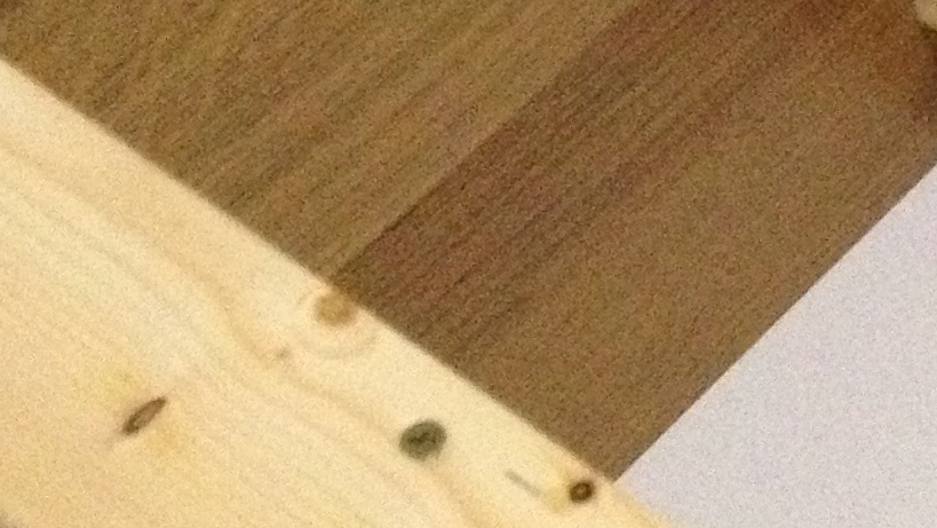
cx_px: 1045
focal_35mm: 152
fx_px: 3777
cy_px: -2
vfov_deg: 7.9
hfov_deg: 13.8
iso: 640
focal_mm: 4.28
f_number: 2.4
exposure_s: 1/15
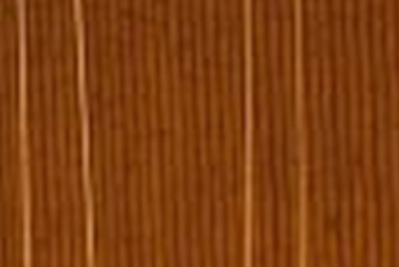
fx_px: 4224
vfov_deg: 3.6
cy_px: 554
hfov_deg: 5.3
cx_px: -422
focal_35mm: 381
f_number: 4.5
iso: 400
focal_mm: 35
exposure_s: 1/60
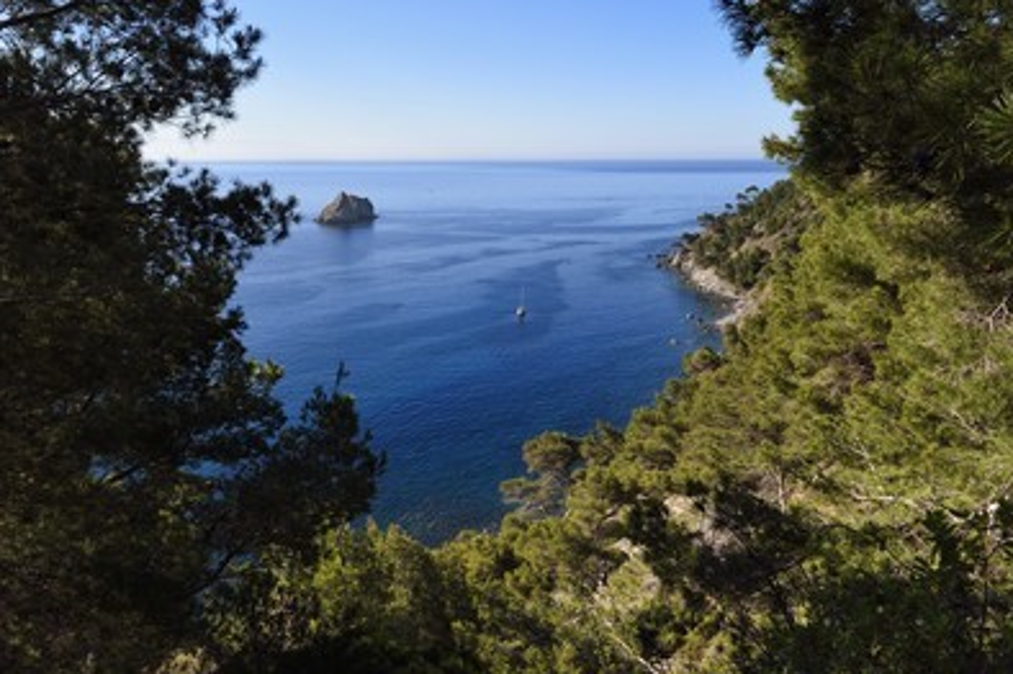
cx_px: 539
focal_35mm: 31
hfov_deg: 60.3
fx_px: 872
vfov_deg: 42.3
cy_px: 337
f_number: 16
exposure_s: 1/500
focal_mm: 29
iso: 800
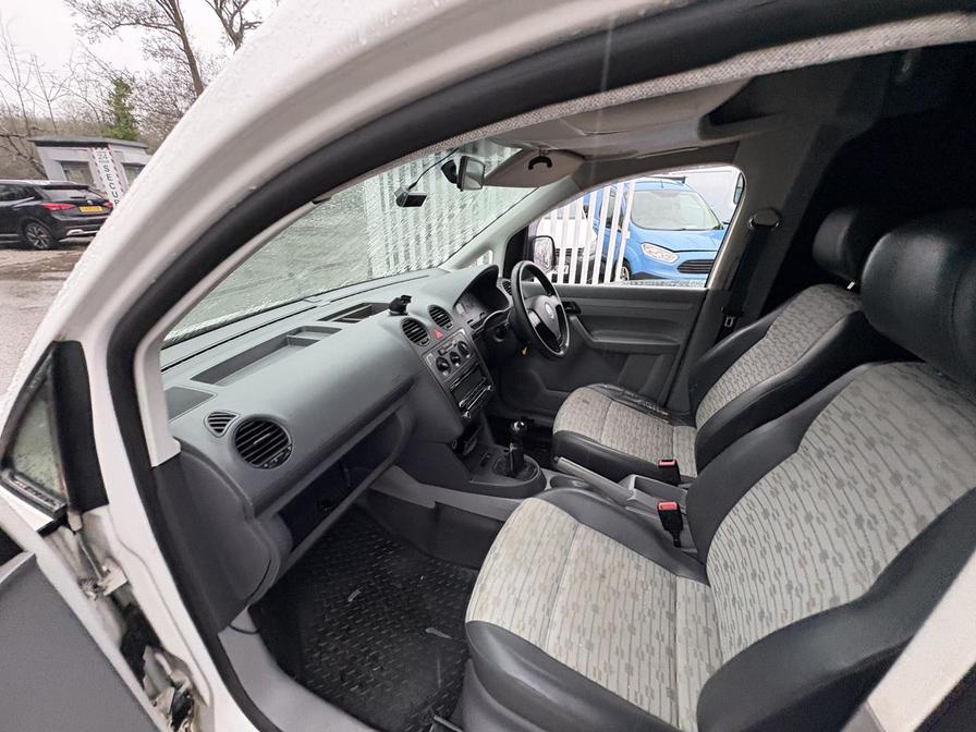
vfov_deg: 85.7
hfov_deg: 102.1
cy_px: 366
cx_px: 488
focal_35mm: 14
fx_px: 395
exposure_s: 1/60
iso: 500
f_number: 2.2
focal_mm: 2.22
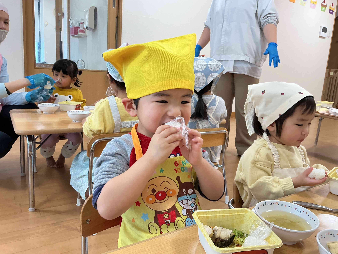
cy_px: 127
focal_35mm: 29
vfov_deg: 48.2
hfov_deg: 61.7
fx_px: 283
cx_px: 169
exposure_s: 1/60
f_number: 1.8
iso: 50
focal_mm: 3
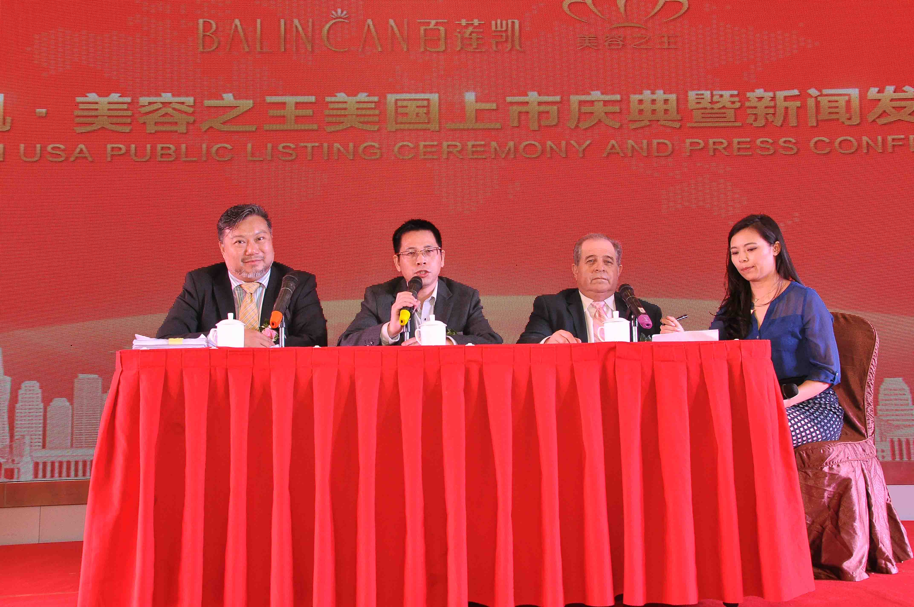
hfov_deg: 49.6
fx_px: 989
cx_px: 457
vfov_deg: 34.1
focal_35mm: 39
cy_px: 304
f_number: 8
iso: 800
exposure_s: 1/80
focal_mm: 26
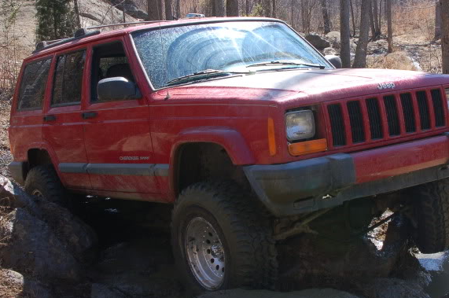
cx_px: 287
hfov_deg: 31.8
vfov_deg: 21.5
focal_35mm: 63
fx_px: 785
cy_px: 127
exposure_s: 1/250
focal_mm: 30
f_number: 10
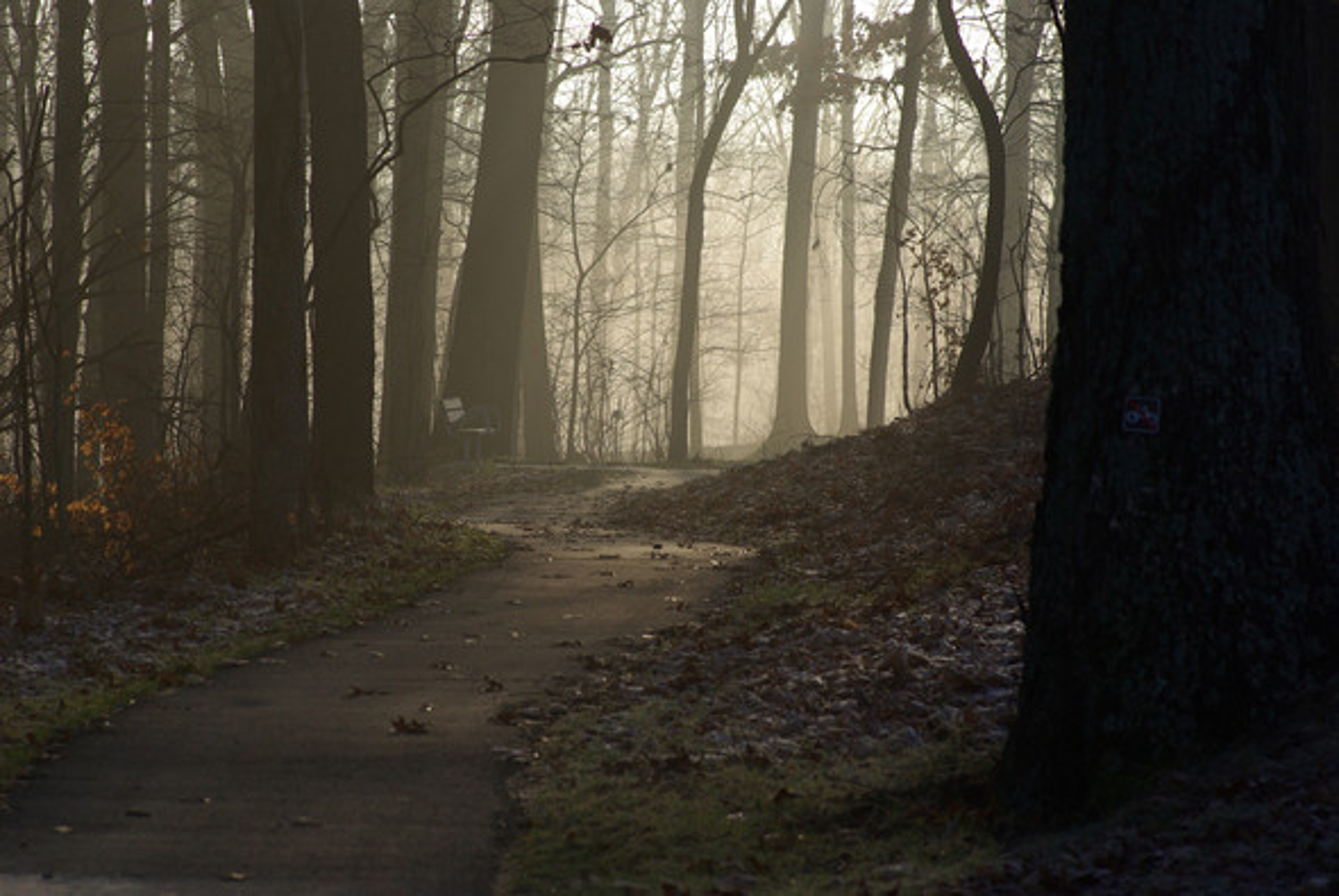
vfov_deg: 9.2
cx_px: 670
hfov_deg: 13.7
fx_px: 5586
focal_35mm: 150
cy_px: 448
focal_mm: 100
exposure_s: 1/500
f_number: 8
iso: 200
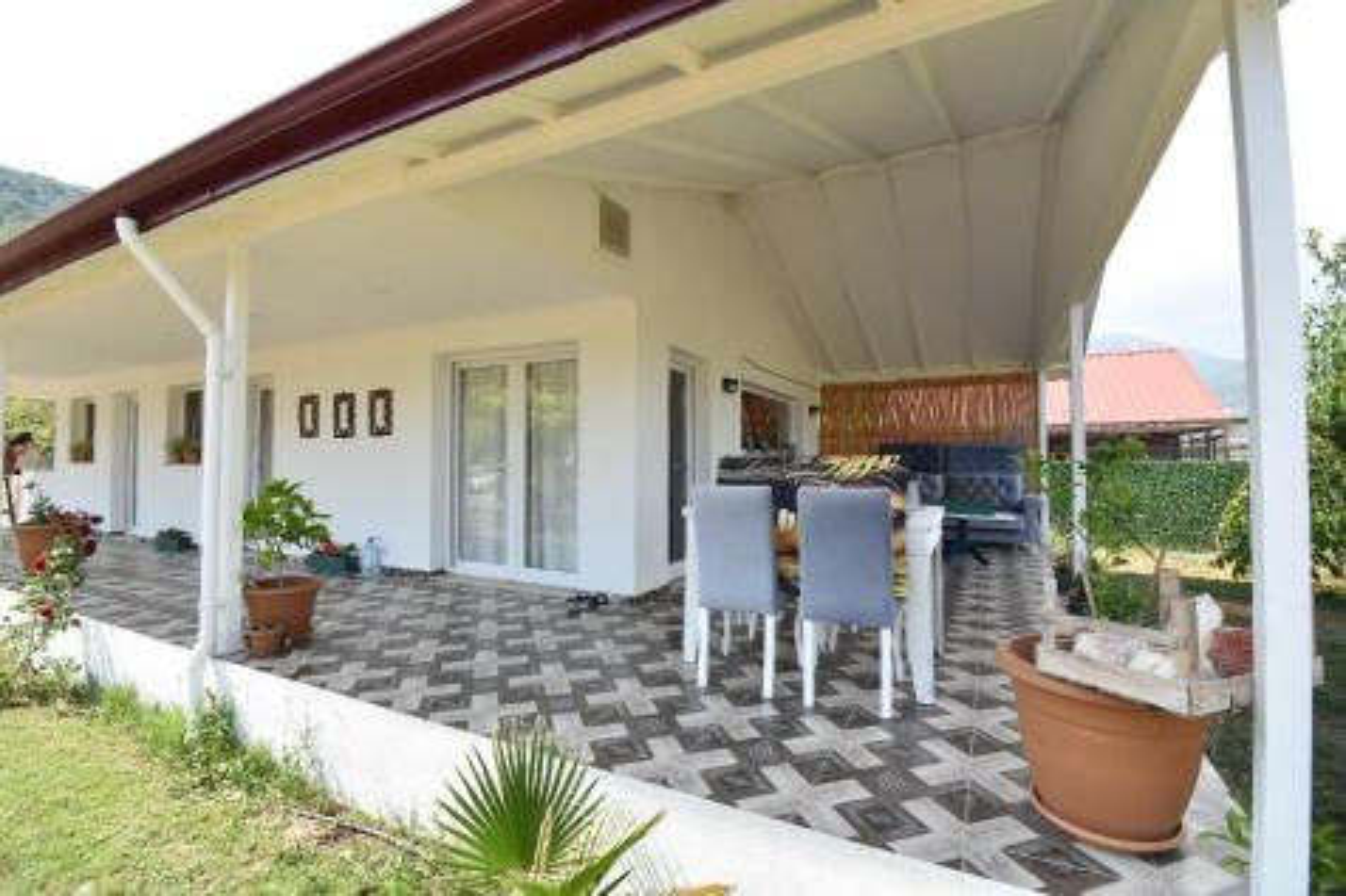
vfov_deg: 77.3
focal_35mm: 15
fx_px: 561
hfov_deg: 100.4
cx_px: 673
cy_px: 448
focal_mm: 10
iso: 200
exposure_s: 1/160
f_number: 8
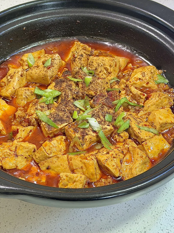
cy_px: 96
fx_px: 429
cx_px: 76
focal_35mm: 64
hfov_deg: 22.9
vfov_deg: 30.2
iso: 200
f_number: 1.78
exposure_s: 1/50
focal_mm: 6.76
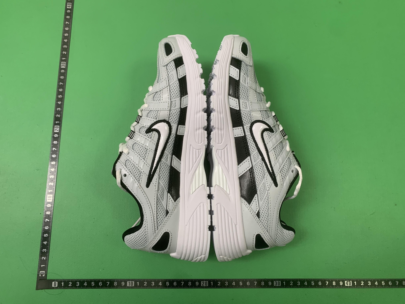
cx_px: 202
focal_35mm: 26
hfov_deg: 67.3
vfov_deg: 53.1
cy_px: 152
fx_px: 304
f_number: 1.8
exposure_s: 1/60
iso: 100
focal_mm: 4.25
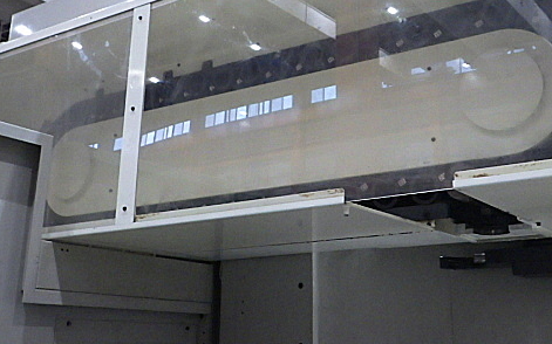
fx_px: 737
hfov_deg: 41.0
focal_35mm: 49
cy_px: 73
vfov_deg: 25.9
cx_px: 299
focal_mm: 6.1
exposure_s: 1/50
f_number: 3.8
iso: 1250
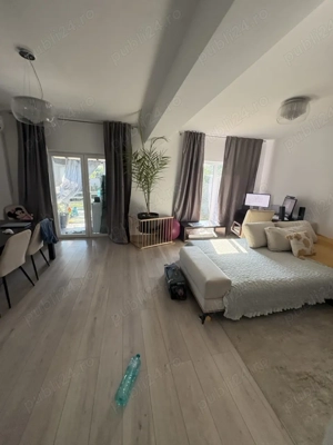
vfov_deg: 102.1
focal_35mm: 14
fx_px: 180
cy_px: 222
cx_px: 166
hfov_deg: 85.7
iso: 125
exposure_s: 1/99
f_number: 2.2
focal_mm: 2.22
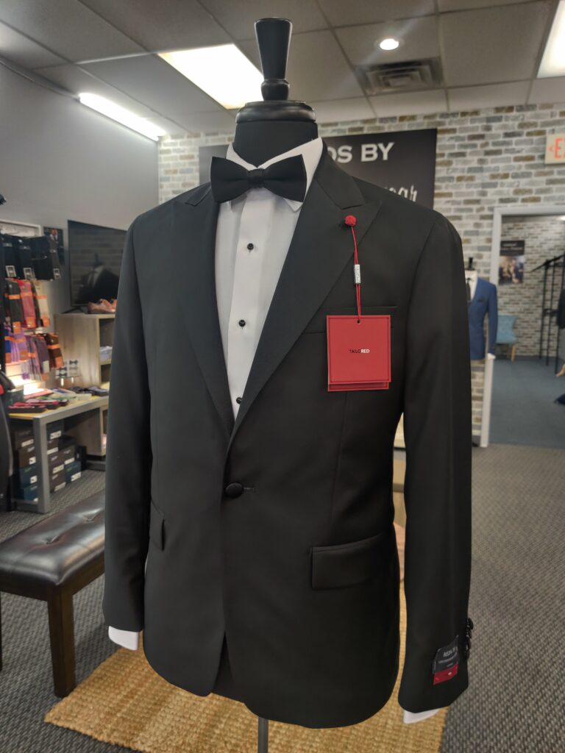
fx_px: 588
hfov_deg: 51.4
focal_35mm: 27
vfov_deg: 65.3
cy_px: 376
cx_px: 282
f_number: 1.65
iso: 320
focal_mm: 4.75
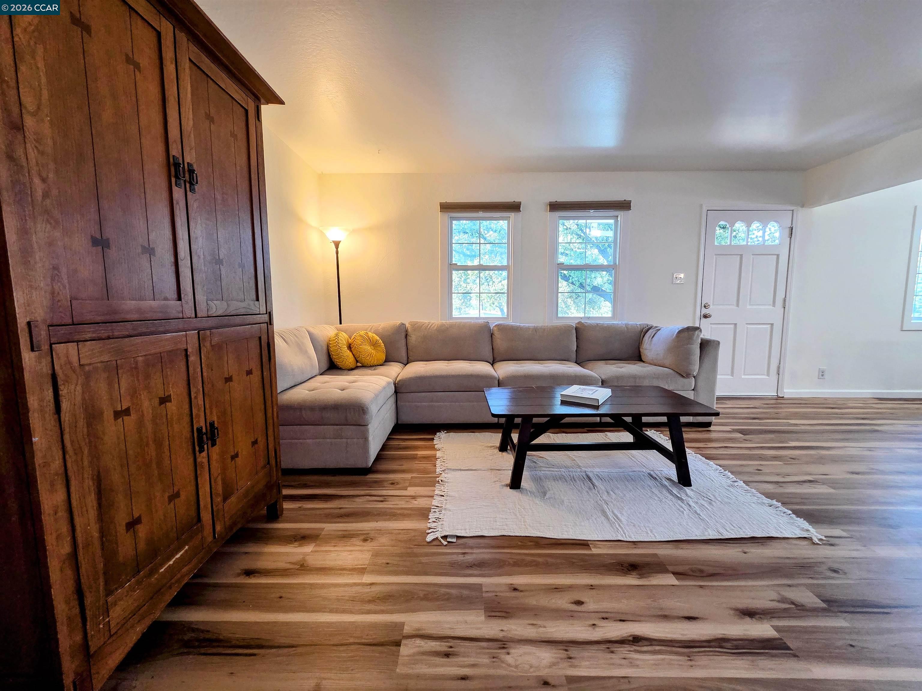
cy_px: 346
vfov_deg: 89.9
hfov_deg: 106.2
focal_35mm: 13
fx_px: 346
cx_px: 461
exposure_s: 1/60
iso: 250
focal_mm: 2.2
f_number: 2.2
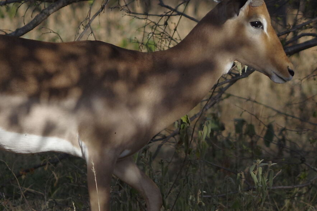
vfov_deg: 1.6
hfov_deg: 2.4
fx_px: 7549
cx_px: 74
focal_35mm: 858
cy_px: 108
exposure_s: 1/2500
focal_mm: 210
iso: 500
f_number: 5.6
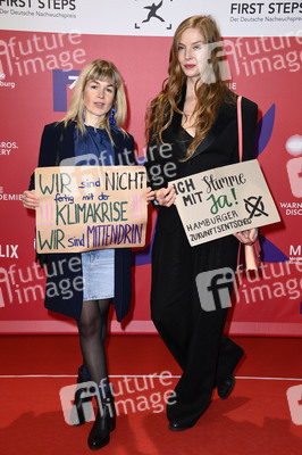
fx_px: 781
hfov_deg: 21.9
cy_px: 228
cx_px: 151
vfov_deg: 32.4
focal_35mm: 62
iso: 640
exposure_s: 1/250
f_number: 6.3
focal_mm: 62
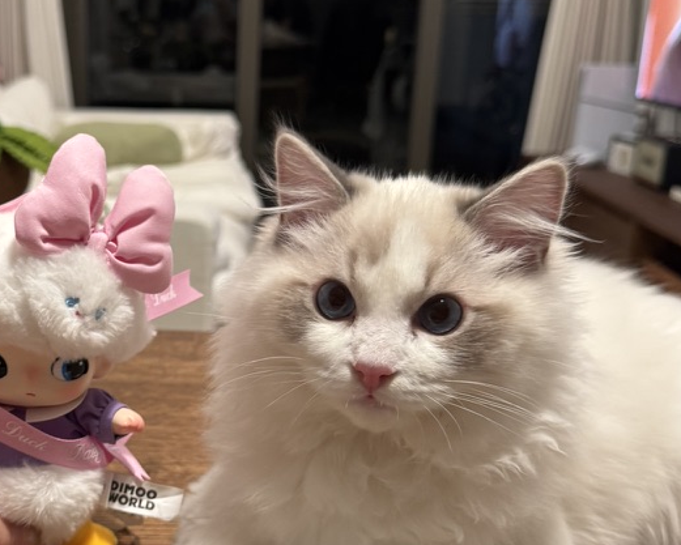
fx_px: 927
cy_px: 328
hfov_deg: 39.5
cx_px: 191
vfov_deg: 32.7
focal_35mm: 46
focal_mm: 6.76
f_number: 1.78
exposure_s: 1/50
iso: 250
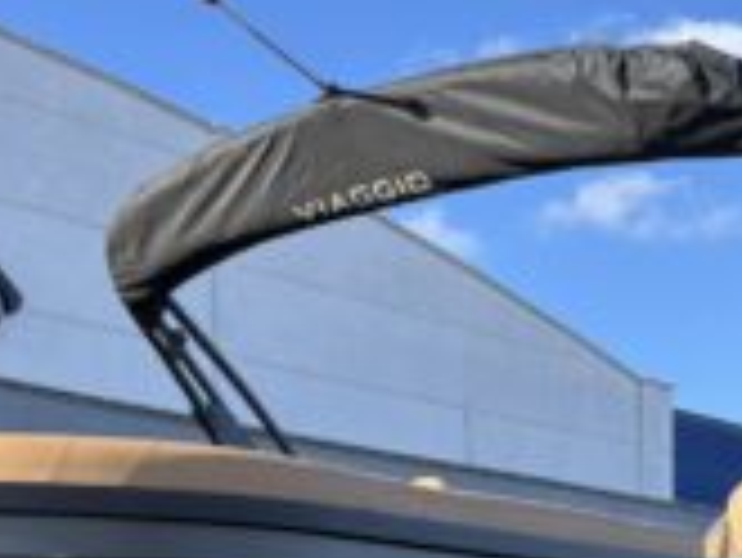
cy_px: 734
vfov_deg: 16.6
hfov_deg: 23.2
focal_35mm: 84
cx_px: 295
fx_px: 1802
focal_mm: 5.96
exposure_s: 1/1115
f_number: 1.6
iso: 50
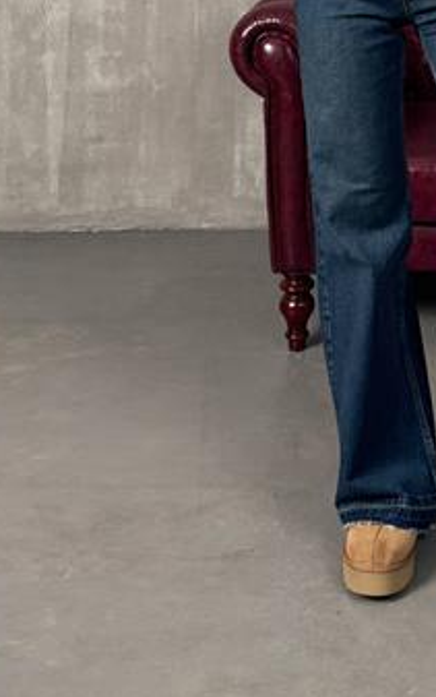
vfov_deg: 25.9
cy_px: -141
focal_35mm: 71
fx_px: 1348
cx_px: 437
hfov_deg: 17.9
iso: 200
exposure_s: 1/116
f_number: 1.78
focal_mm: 6.76
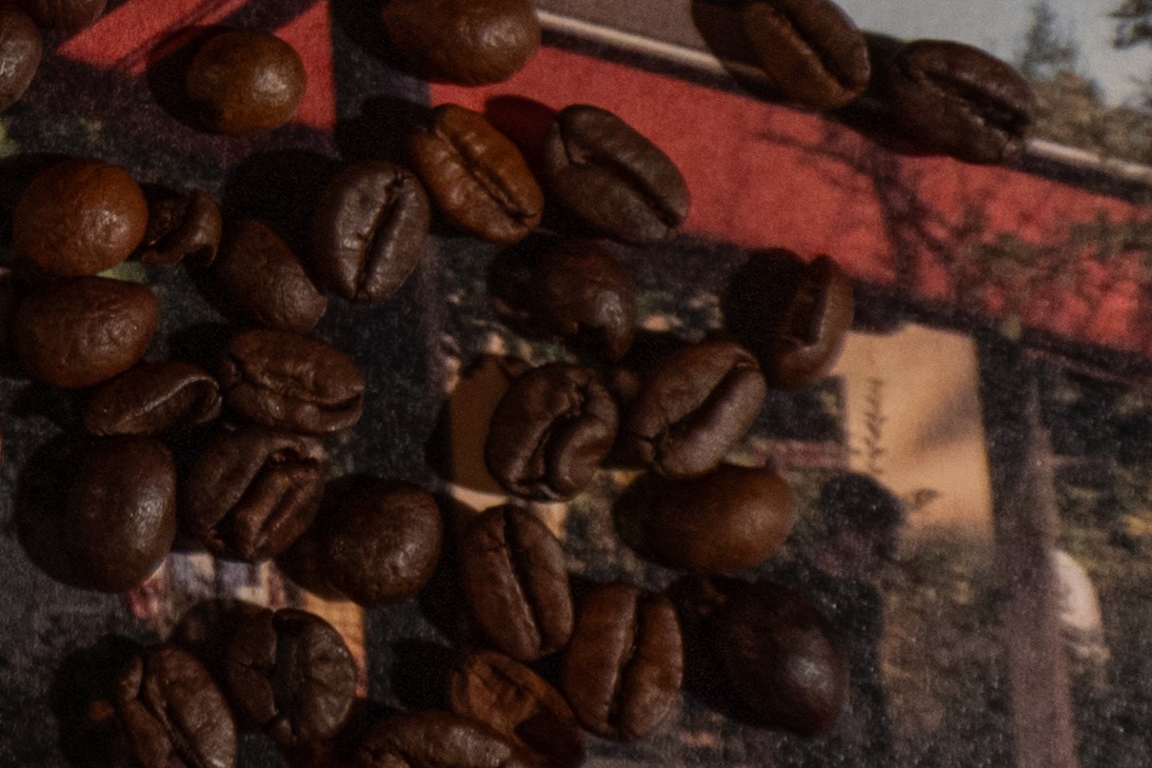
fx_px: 3808
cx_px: -1029
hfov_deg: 14.7
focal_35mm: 119
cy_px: -559
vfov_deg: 10.9
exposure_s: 1/160
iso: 320
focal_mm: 16
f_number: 4.5
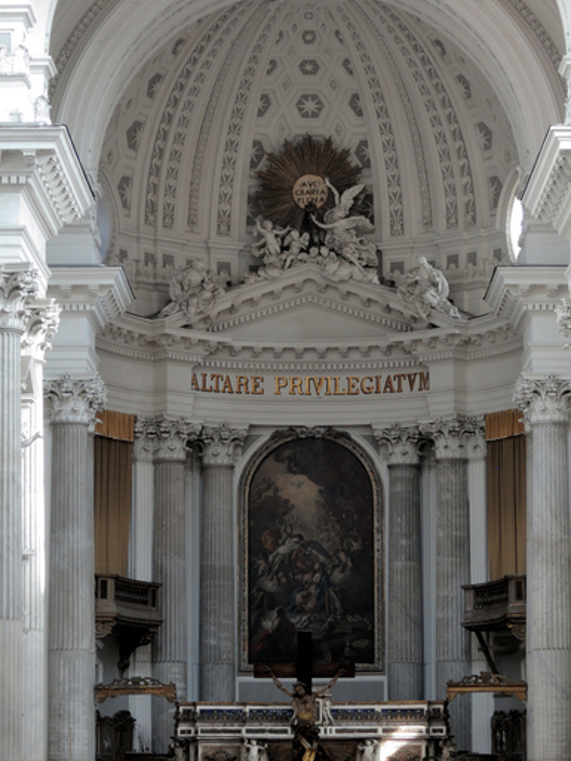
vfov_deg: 17.0
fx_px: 2550
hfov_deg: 12.8
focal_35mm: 116
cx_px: 324
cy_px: 435
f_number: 4.5
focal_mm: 18.2
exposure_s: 1/25
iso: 400
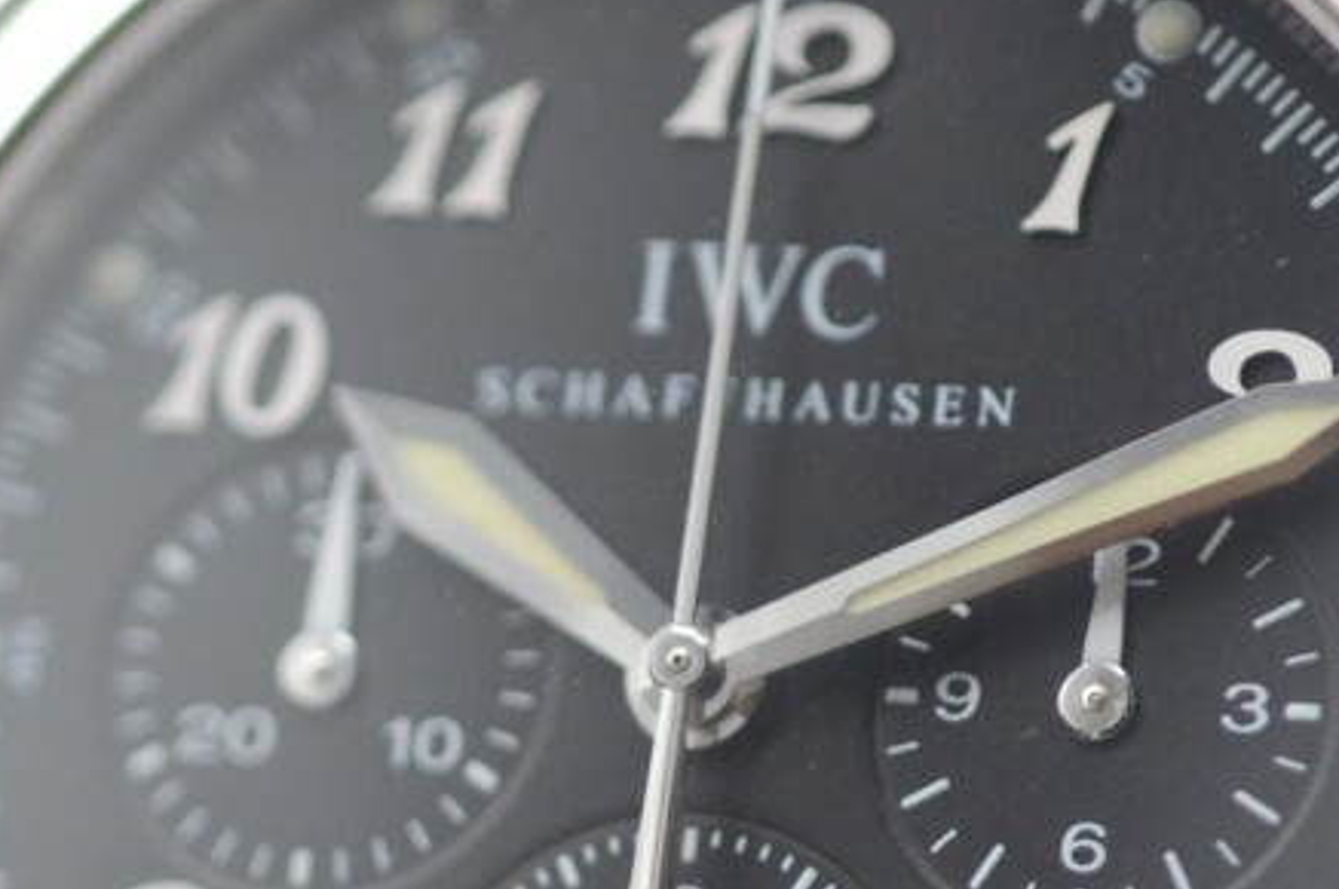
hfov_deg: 7.2
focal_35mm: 288
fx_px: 10696
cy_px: 915
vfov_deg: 4.7
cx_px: 591
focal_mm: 60
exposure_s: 1/400
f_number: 4
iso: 800
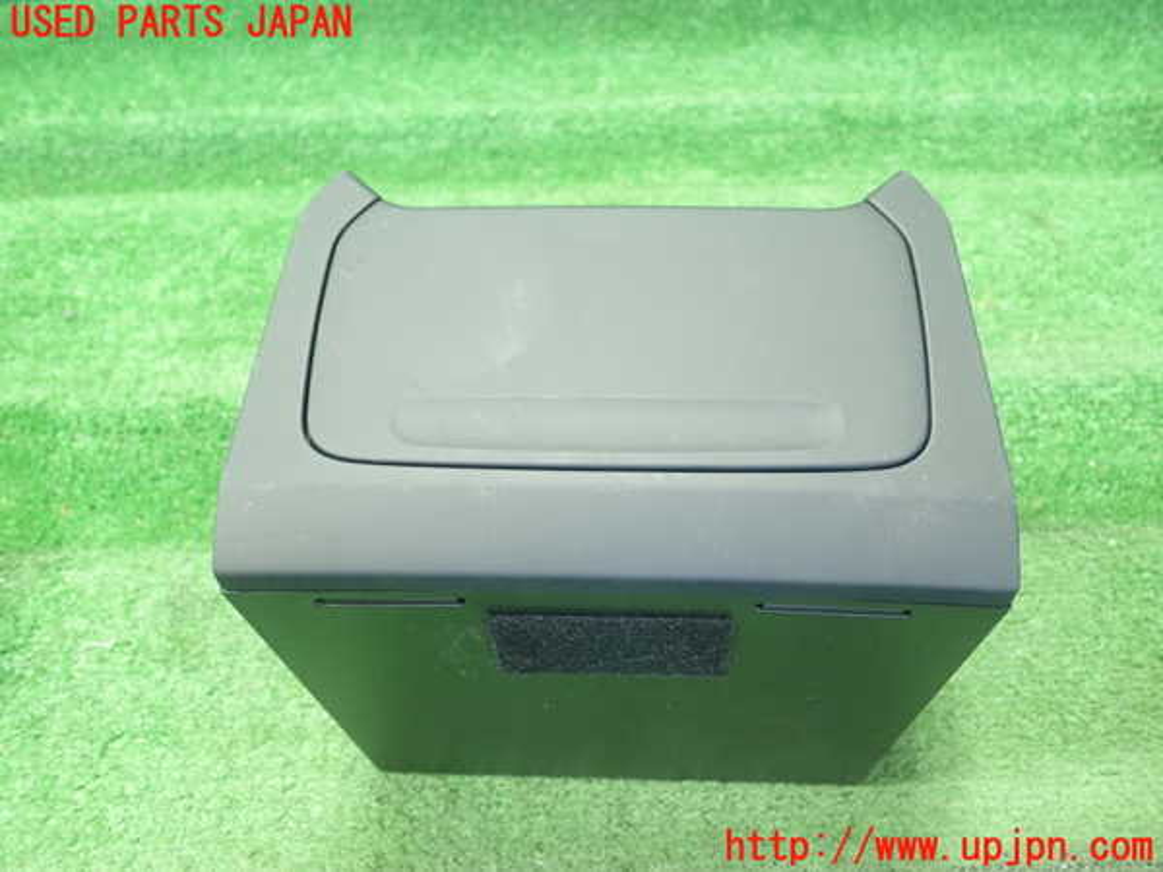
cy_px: 436
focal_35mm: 30
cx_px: 582
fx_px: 1008
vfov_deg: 46.8
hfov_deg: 60.0
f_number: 2.3
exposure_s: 1/100
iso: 800
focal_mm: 5.5
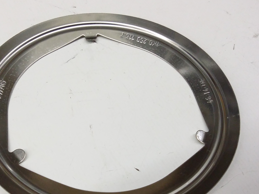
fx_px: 344
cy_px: 125
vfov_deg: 31.3
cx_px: 97
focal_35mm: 46
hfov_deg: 40.9
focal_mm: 3.4
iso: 160
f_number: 2.4
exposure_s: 1/17
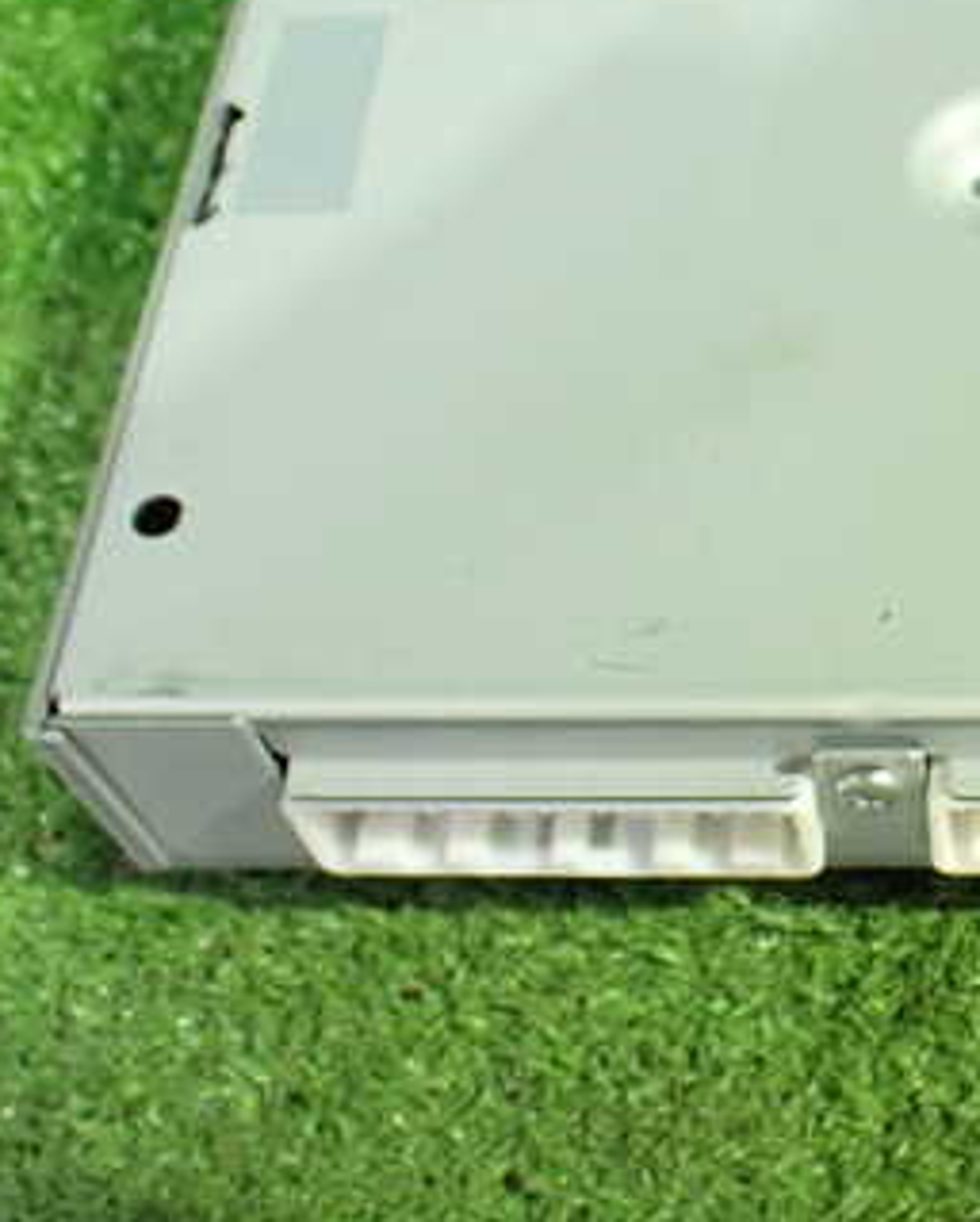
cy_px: 529
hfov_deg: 26.2
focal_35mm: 55
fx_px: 1990
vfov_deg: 34.1
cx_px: 980
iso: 800
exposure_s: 1/30
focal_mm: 5.4
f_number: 2.3
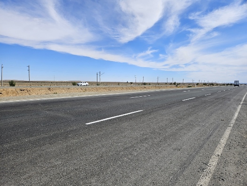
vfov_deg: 58.9
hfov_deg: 73.9
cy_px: 93
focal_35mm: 23
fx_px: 164
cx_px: 124
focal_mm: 5.4
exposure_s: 1/3608
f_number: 1.8
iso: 25
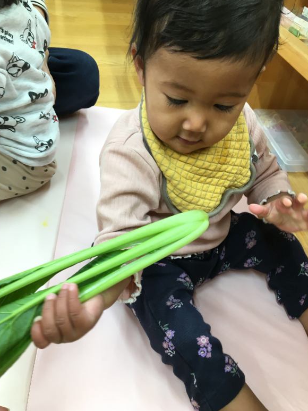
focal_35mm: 30
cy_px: 208
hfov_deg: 46.8
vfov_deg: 60.0
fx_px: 356
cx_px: 152
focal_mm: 4.15
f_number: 2.2
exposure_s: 1/30
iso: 50
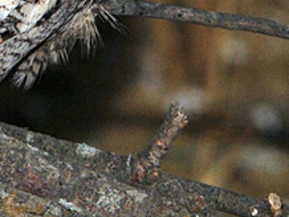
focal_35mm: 1289
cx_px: -126
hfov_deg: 1.5
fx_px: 10775
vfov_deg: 1.2
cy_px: -120
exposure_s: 1/200
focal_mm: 195
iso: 125
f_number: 11
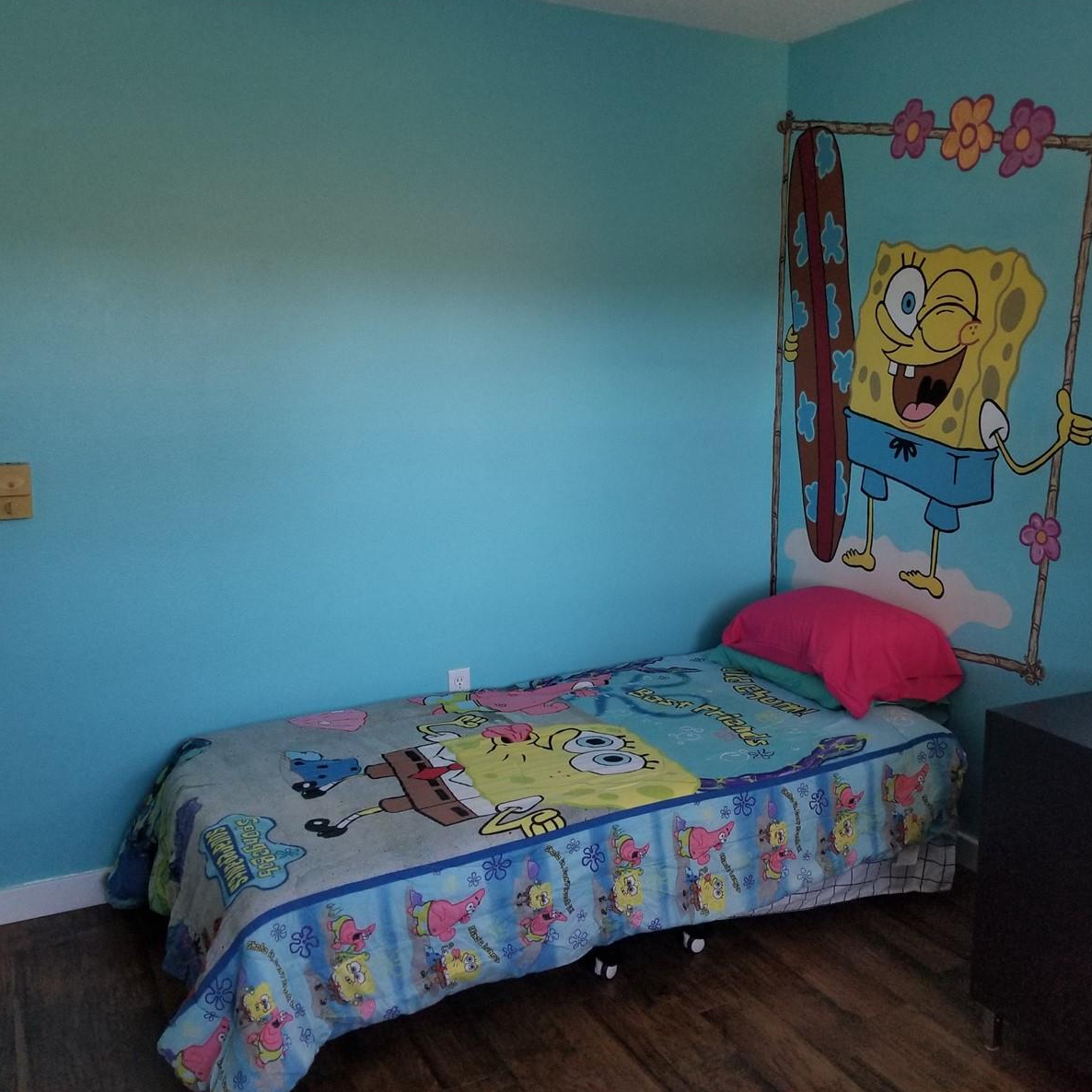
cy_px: 543
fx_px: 1106
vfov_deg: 52.5
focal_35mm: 31
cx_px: 659
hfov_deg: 52.2
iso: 160
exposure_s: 1/60
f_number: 1.7
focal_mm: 4.25
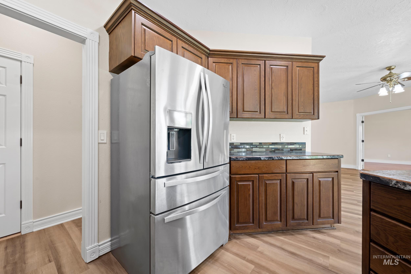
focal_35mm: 14
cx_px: 206
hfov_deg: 104.3
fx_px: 160
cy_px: 137
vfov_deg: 81.2
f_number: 9
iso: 100
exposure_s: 1.6
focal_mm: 14
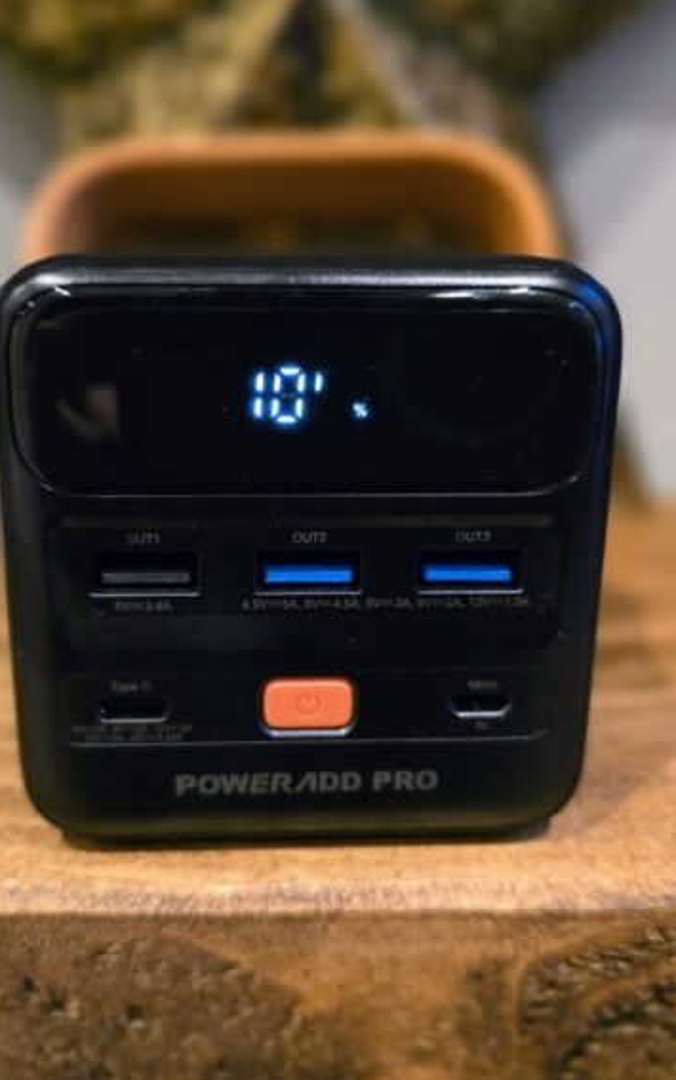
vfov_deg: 58.1
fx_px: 972
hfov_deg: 38.3
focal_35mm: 33
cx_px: 314
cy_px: 543
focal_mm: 6.3
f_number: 1.7
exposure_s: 1/100
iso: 1600
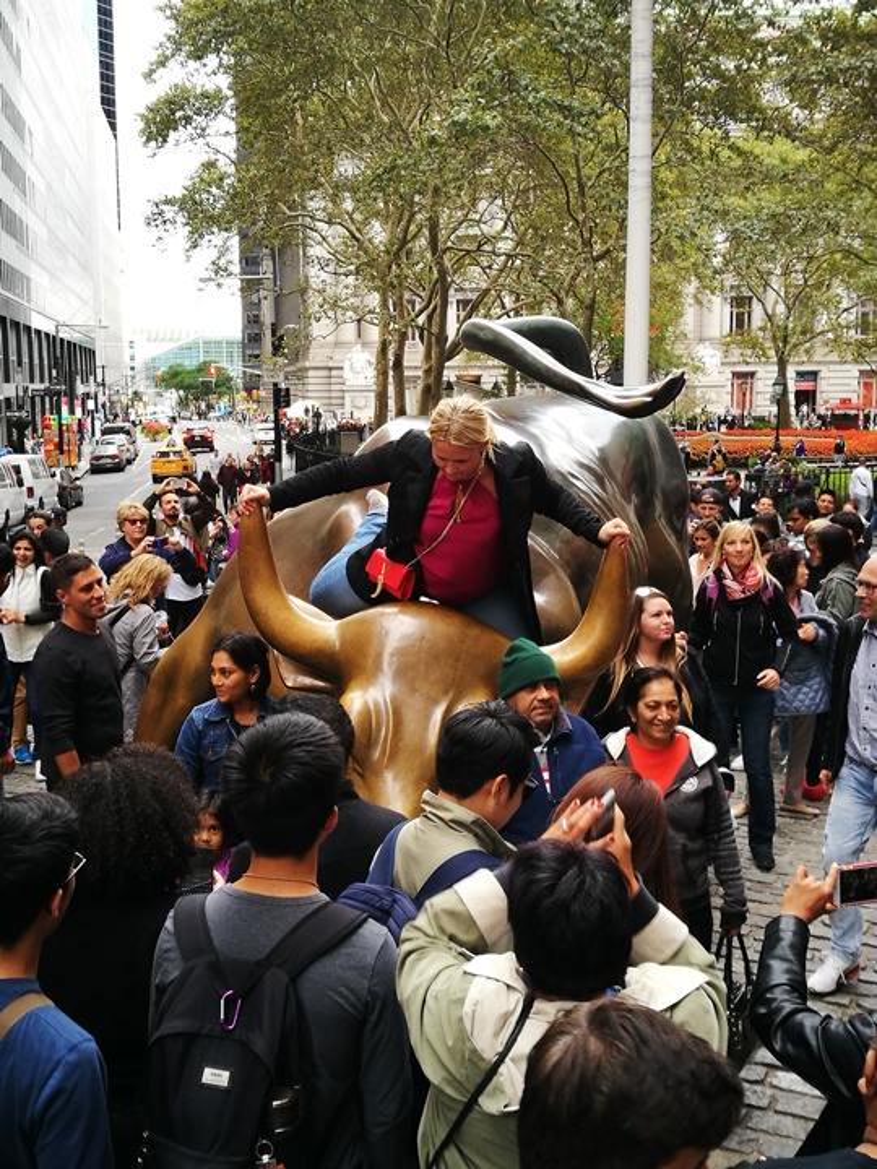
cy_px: 584
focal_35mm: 41
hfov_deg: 35.1
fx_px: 1385
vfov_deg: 45.8
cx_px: 438
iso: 100
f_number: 2.2
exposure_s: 1/60
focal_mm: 4.5
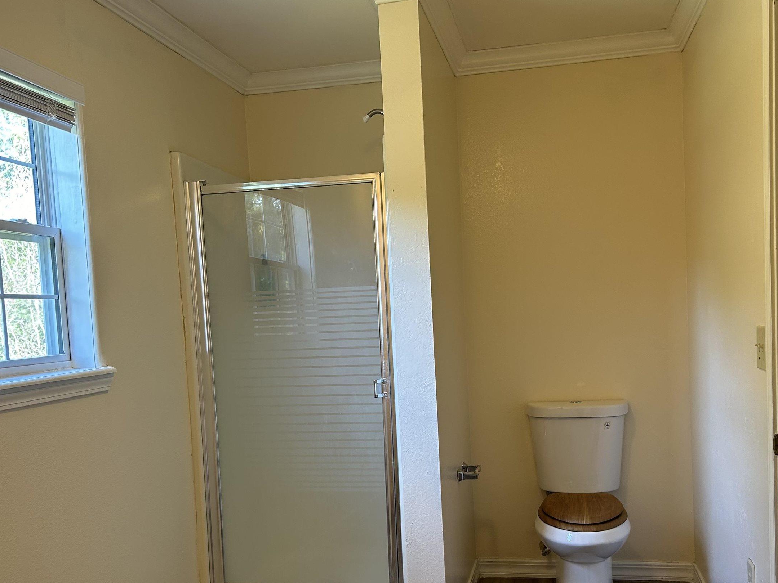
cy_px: 372
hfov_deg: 50.1
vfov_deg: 38.4
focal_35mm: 37
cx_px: 394
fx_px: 832
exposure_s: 1/60
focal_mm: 5.7
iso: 80
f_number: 1.5
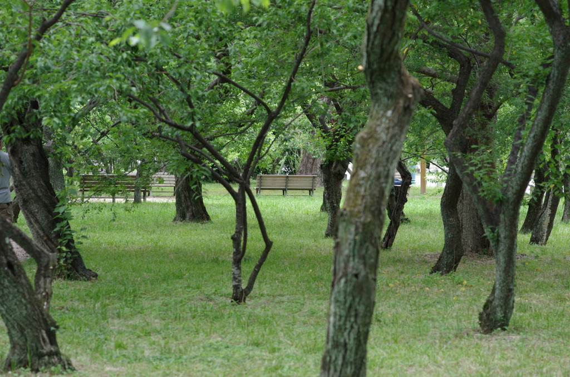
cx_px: 285
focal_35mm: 105
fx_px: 1659
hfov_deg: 19.5
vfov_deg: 13.0
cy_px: 188
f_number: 4
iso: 400
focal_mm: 70
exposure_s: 1/125
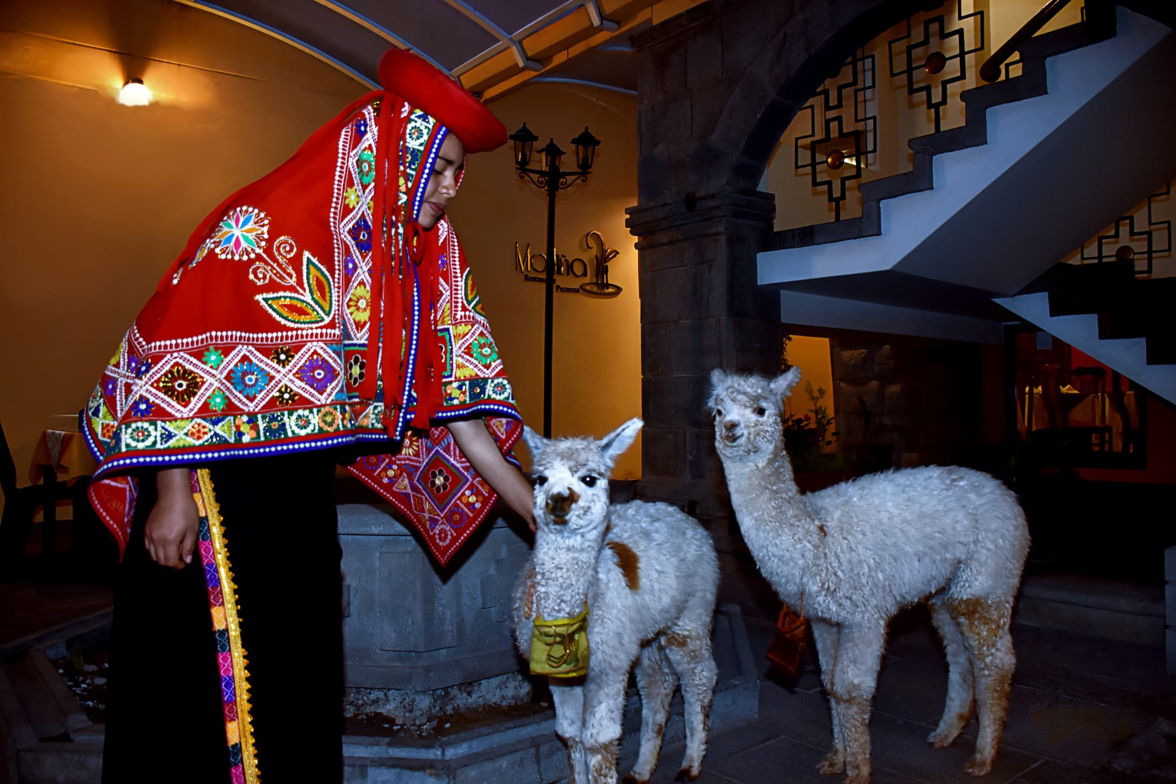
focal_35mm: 27
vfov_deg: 47.9
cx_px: 588
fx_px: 882
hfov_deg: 67.4
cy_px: 392
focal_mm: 18
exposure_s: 1/30
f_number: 3.5
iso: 800
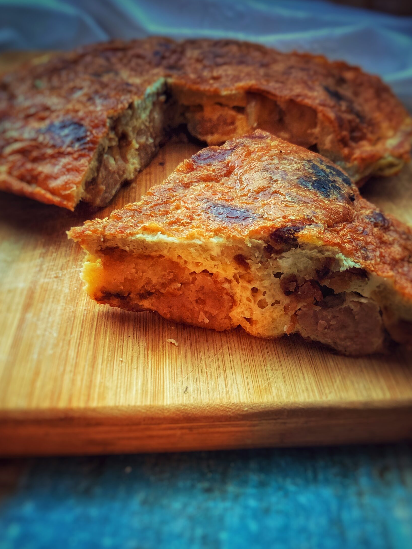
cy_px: 313
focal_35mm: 33
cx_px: 218
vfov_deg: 55.1
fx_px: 524
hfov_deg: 42.9
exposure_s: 1/39
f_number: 1.8
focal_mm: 3.99
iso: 400
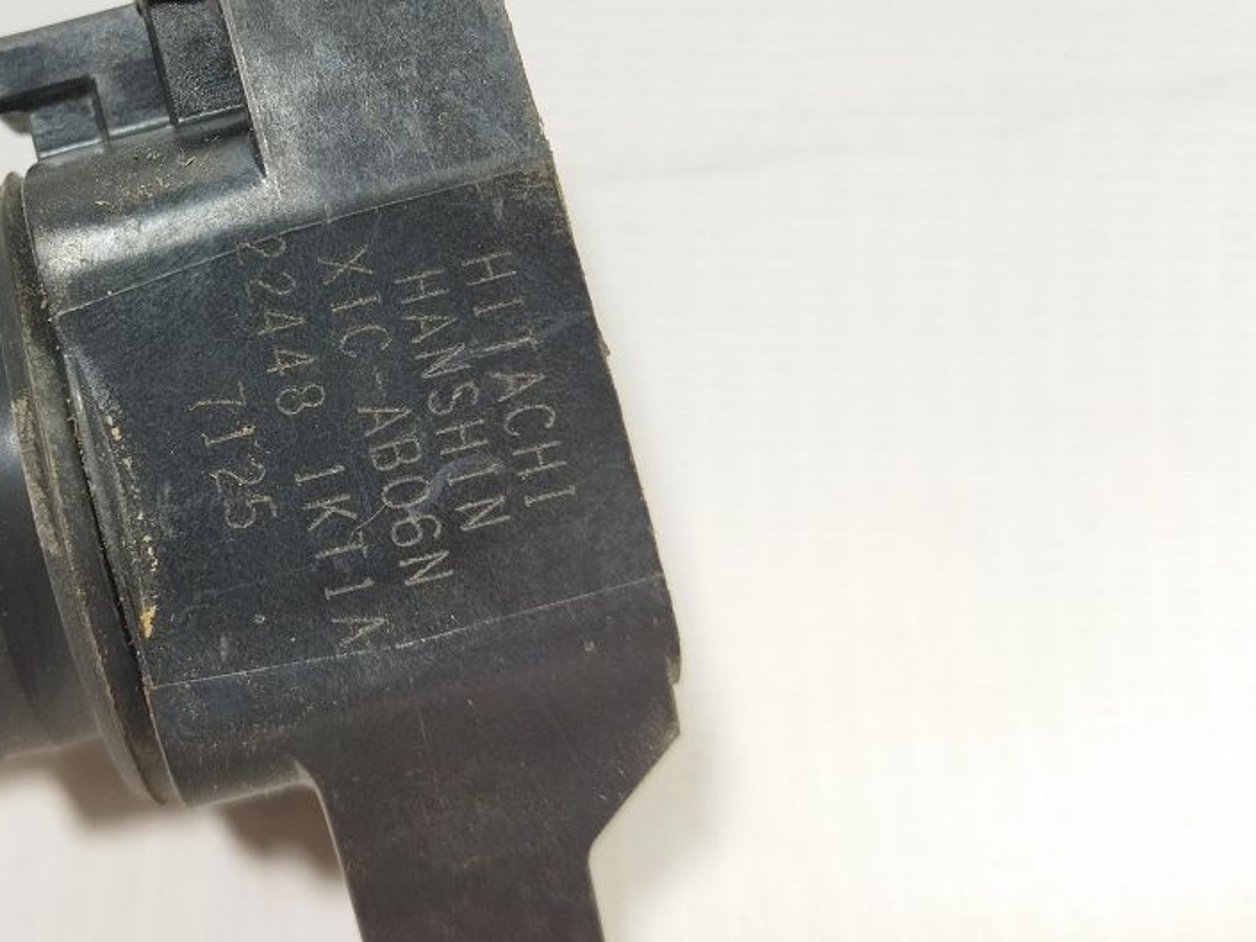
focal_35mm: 46
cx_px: 221
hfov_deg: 39.3
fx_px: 1669
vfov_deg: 31.2
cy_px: 289
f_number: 1.79
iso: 100
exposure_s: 1/50
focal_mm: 4.71
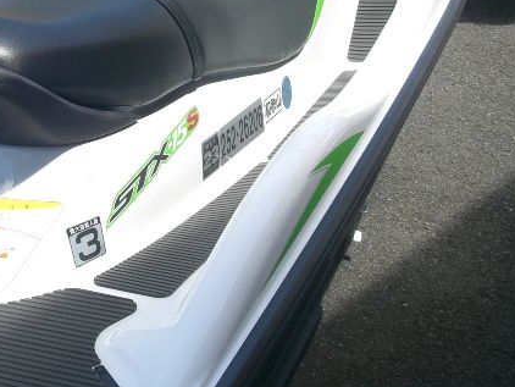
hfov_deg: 26.0
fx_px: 1072
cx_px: 32
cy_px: 120
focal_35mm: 72
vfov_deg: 20.4
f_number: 4.4
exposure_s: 1/250
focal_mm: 6.3
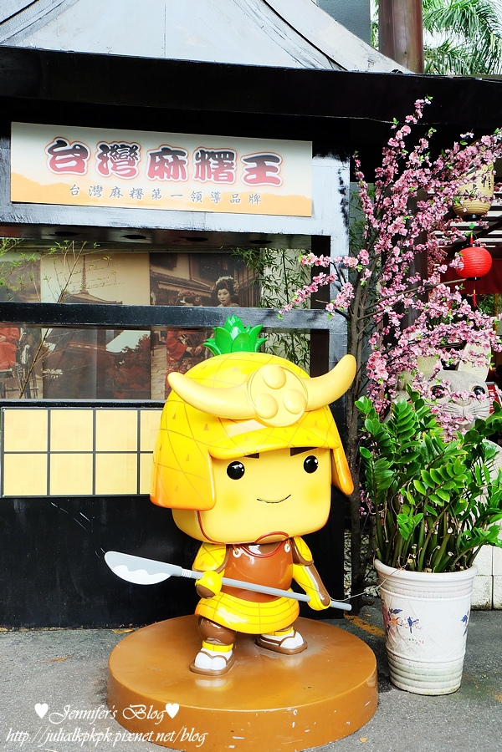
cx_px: 251
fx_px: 690
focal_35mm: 33
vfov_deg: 57.2
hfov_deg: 40.0
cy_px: 376
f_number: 5
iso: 800
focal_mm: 22.2
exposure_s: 1/160
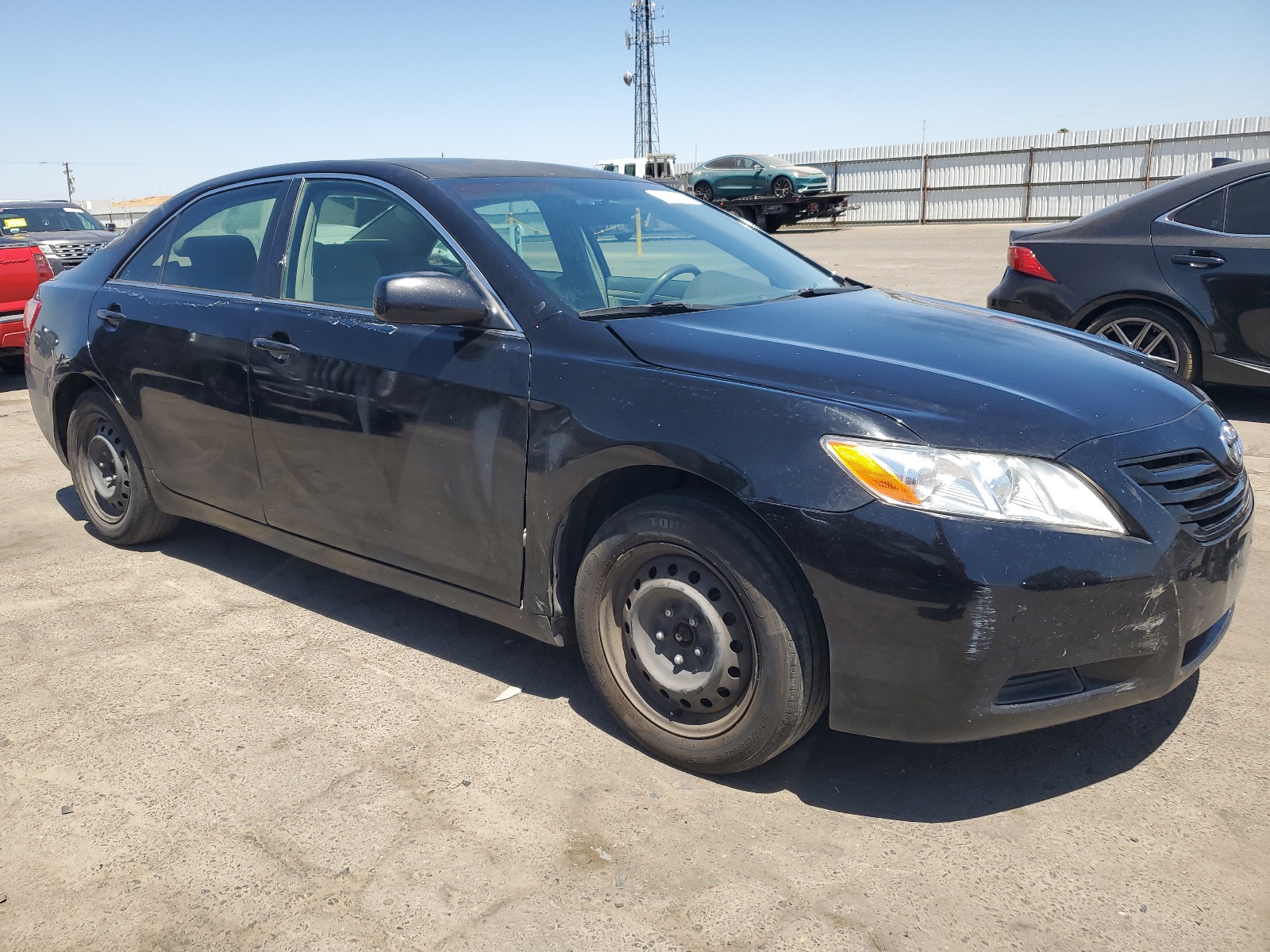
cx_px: 635
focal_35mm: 26
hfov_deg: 67.3
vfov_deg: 53.1
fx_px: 954
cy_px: 476
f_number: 1.5
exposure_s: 1/2000
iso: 50
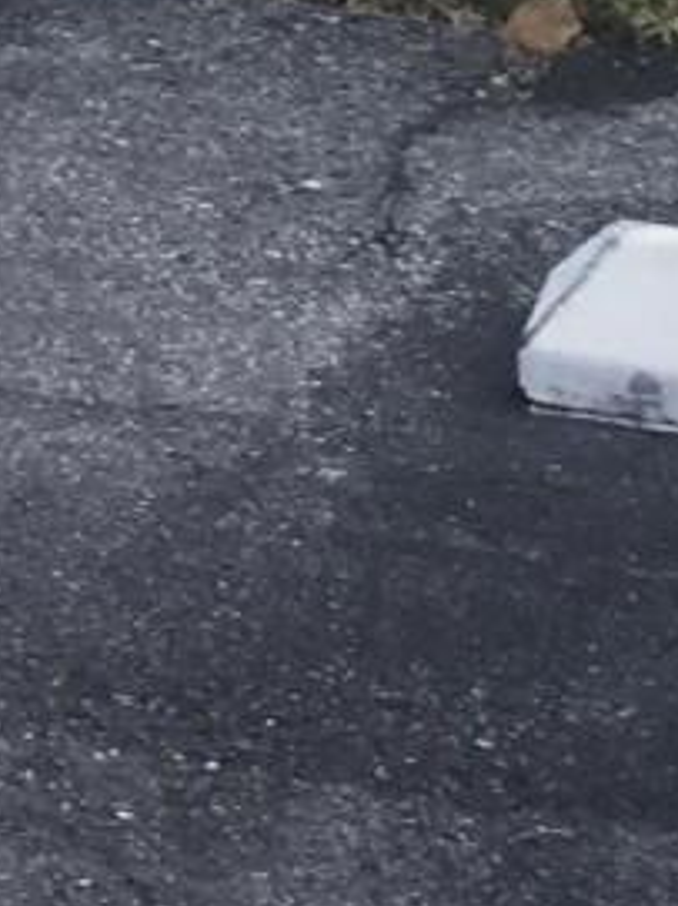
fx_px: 5593
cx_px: -541
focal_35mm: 214
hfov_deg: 6.8
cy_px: -2043
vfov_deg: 7.7
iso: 25
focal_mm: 4.15
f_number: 2.2
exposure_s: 1/574
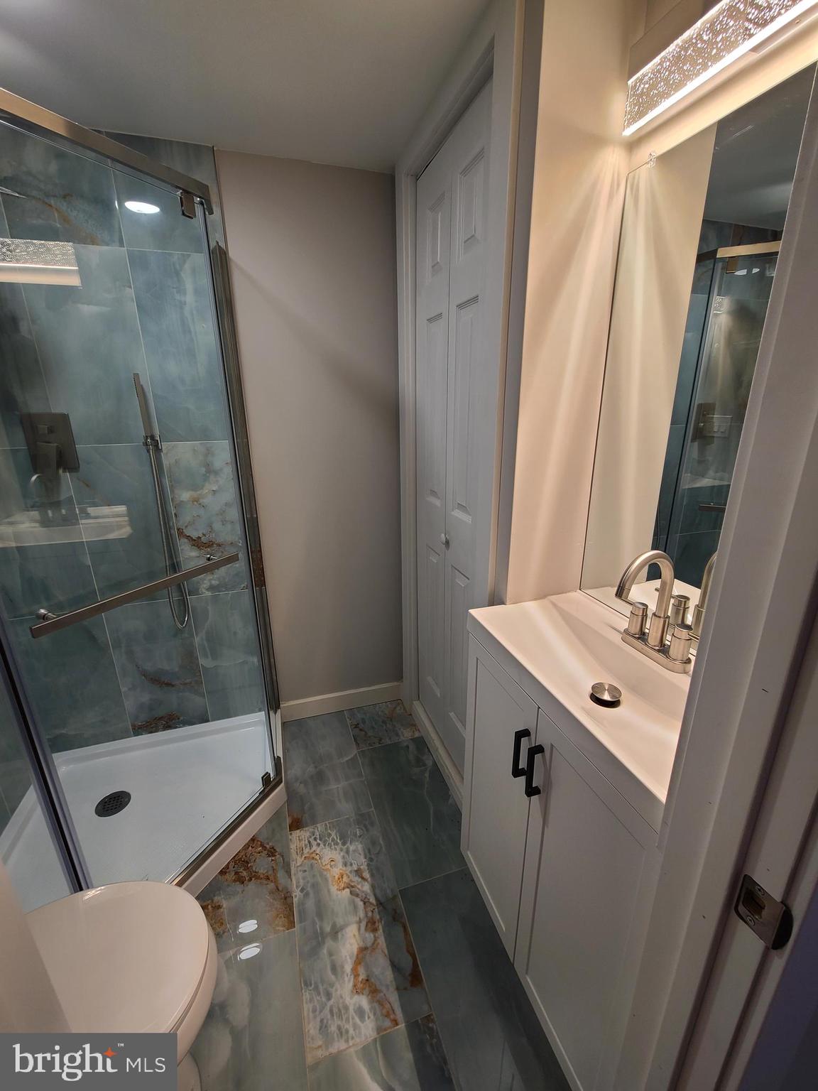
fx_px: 410
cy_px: 546
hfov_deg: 89.9
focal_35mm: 13
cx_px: 409
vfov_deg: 106.2
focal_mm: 2.2
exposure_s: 1/60
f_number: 2.2
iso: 64
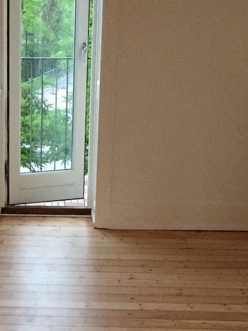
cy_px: 232
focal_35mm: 87
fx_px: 831
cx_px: 4
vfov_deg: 22.4
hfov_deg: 16.6
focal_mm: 4.15
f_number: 2.2
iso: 250
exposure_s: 1/25
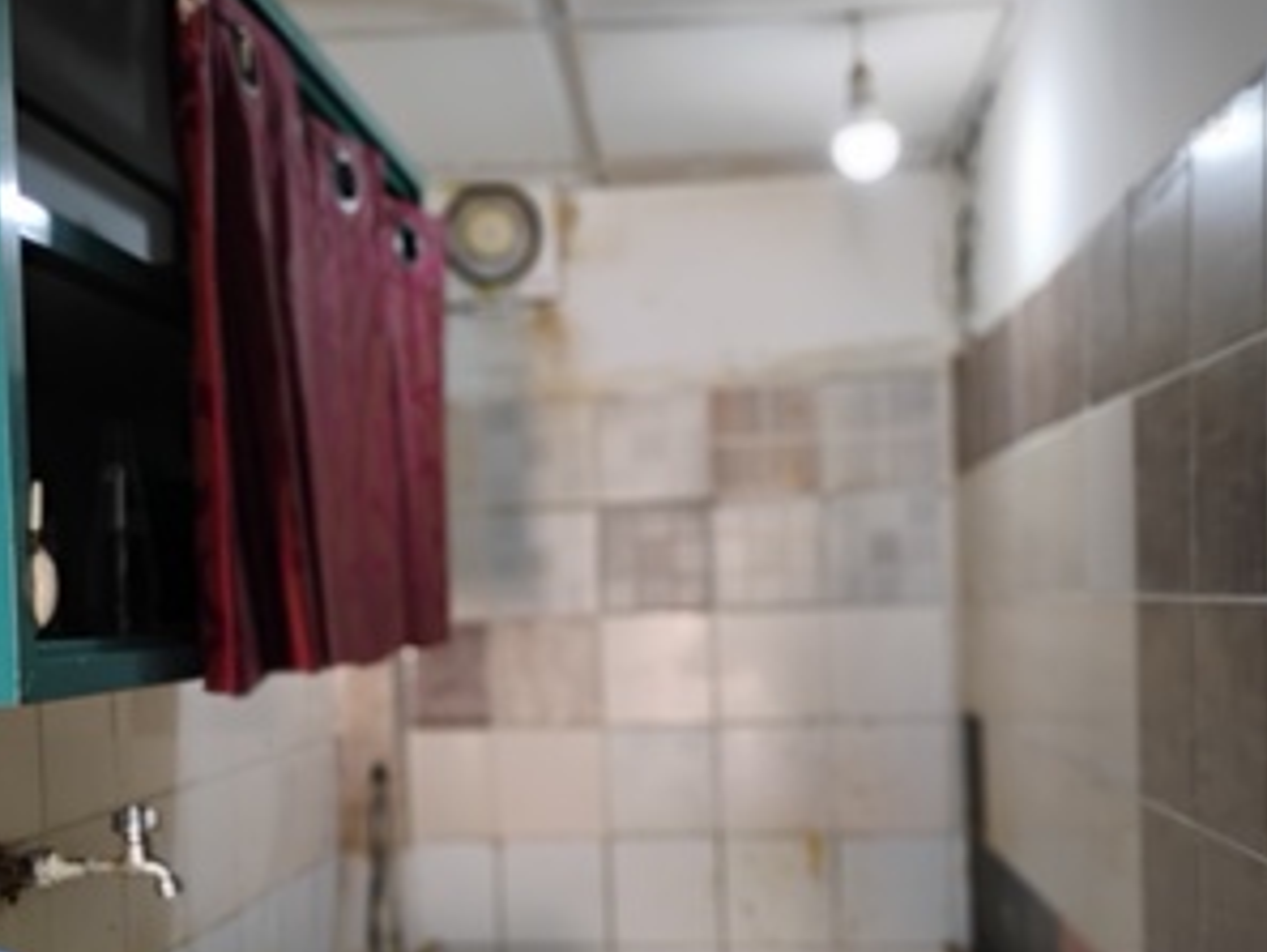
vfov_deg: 33.2
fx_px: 1575
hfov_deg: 43.7
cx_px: 529
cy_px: 672
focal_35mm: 43
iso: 544
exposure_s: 1/60
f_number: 1.8
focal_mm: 4.26
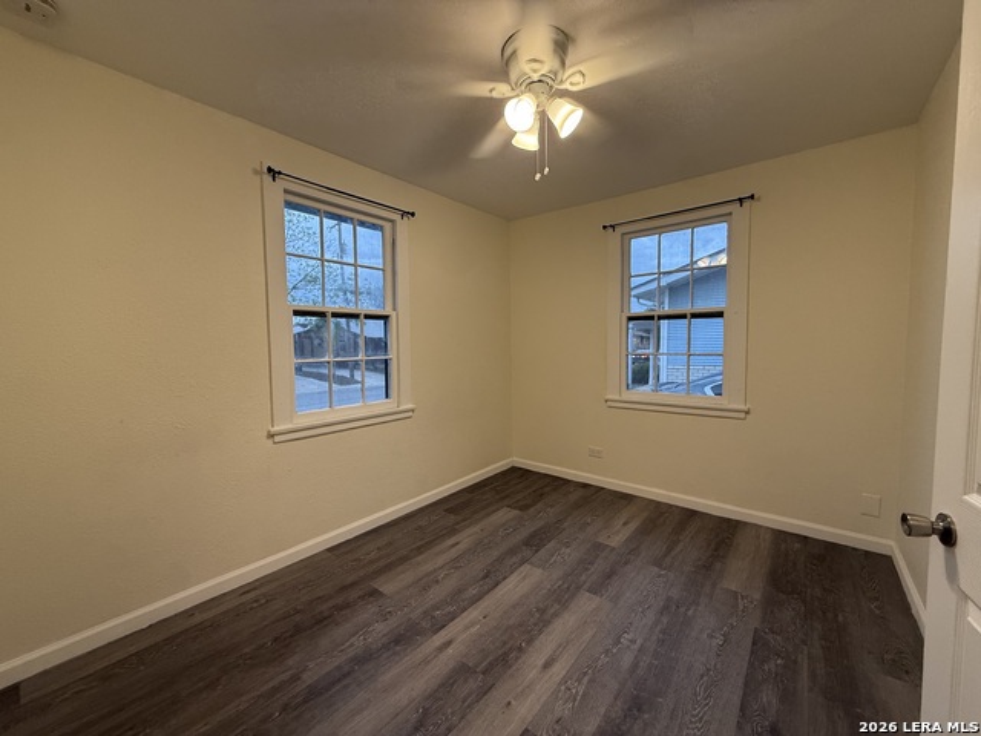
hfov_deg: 102.1
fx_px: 397
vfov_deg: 85.7
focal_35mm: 14
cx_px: 490
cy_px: 368
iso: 250
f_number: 2.2
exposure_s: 1/120
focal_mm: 2.22
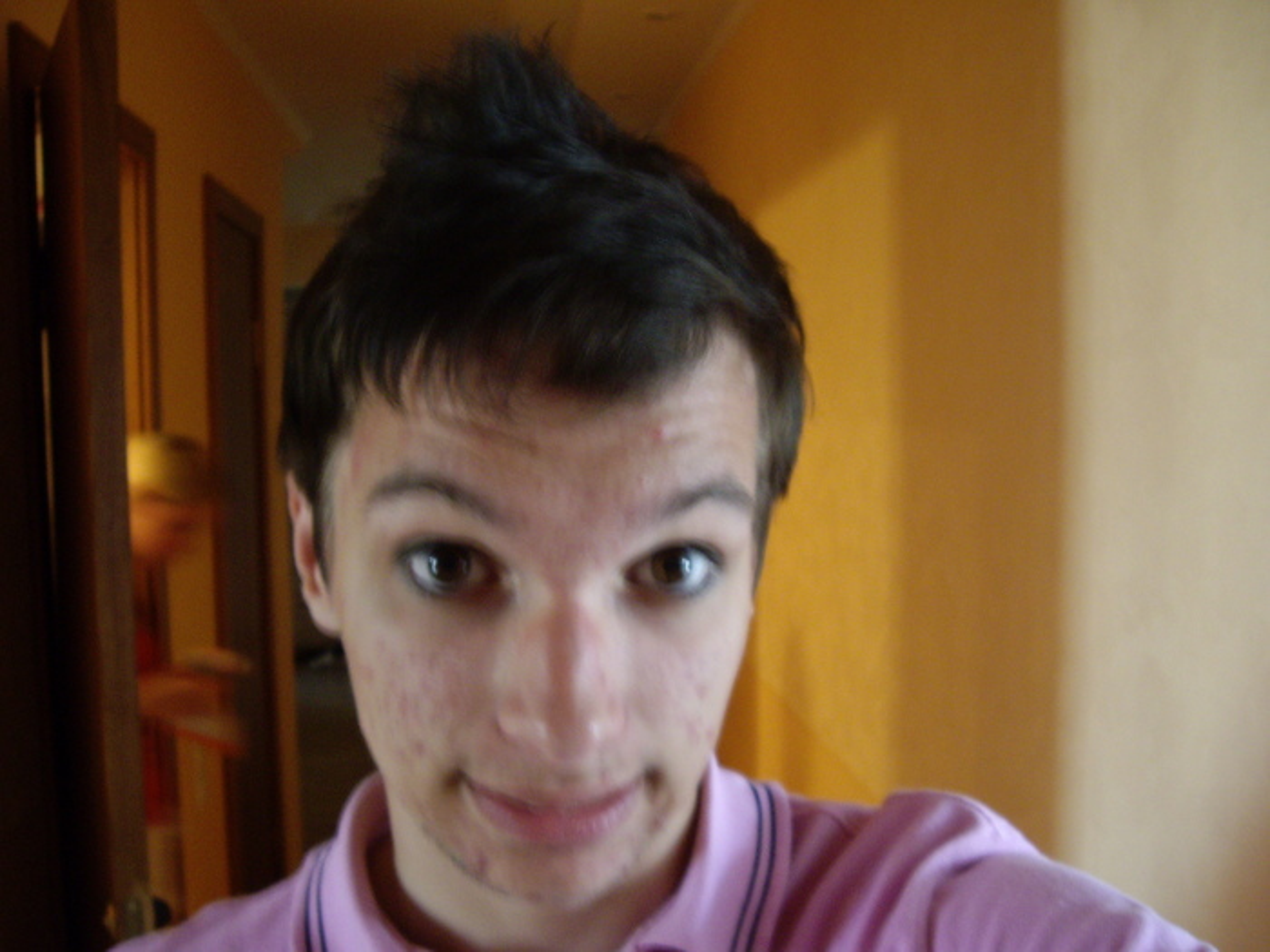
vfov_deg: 37.7
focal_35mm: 38
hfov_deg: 49.0
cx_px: 635
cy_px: 476
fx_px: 1394
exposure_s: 1/8
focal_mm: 6.2
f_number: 2.7
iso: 200
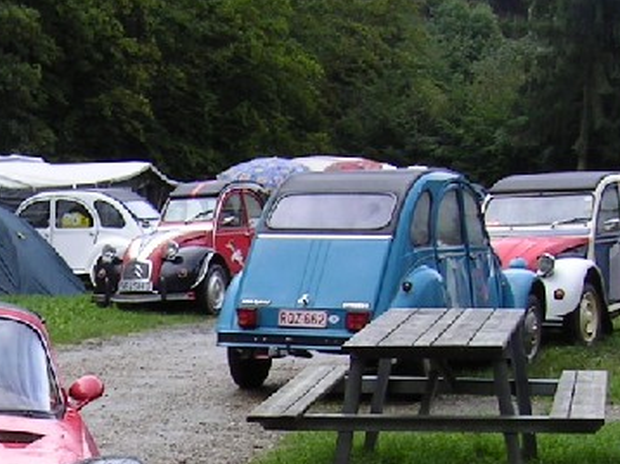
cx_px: 2
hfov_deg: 18.6
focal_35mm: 103
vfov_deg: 13.9
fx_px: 1844
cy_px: 561
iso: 50
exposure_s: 1/112
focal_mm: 5.6
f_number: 4.8
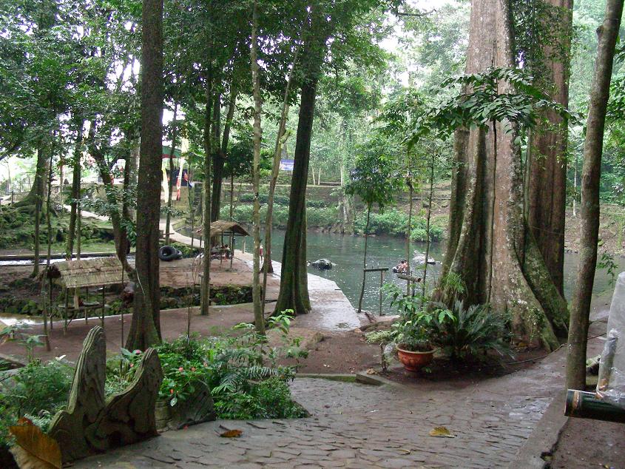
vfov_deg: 37.7
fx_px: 686
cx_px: 312
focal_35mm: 38
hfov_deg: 49.0
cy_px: 234
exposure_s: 1/87.1
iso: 400
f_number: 3.5
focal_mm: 6.3
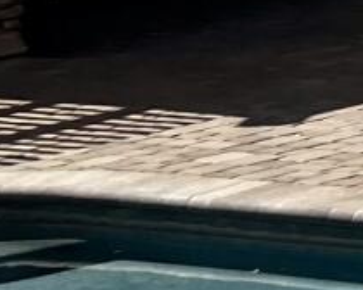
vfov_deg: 6.3
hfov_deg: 7.1
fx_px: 2600
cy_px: -202
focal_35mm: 242
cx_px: 1122
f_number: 1.5
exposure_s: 1/6579
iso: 50
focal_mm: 5.7
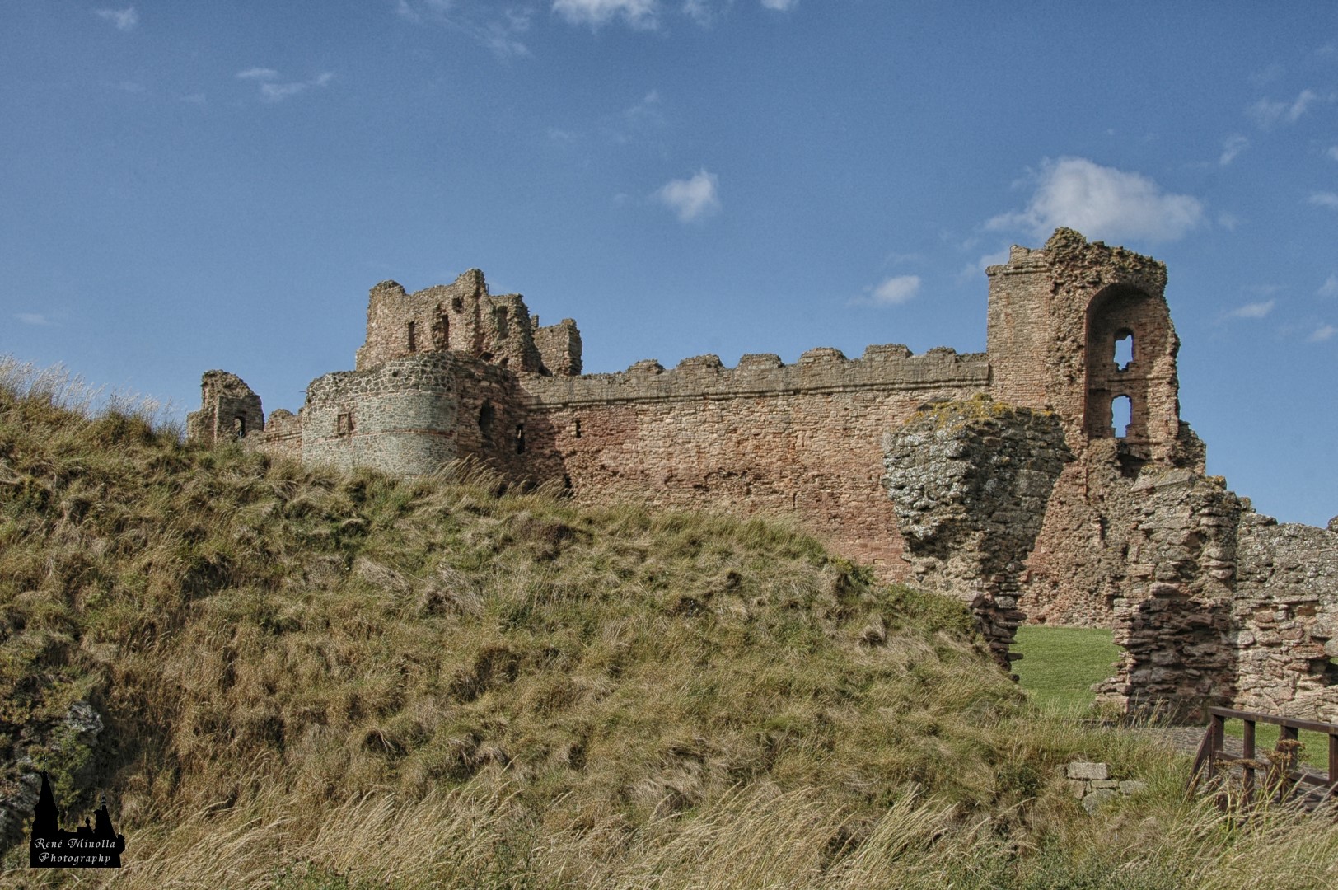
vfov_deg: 36.8
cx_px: 669
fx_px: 1337
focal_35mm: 36
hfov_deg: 53.2
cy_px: 445
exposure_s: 1/400
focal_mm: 24
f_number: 10
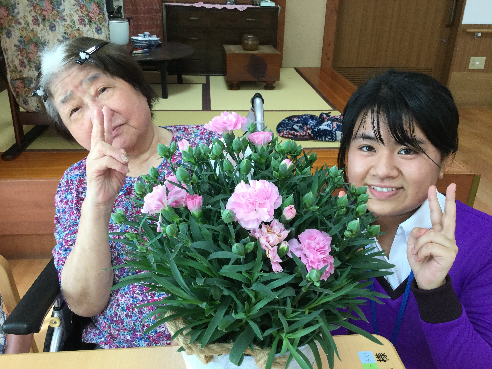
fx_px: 441
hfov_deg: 58.4
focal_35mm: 31
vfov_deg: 45.4
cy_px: 184
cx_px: 246
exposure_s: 1/30
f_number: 2.4
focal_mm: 3.3
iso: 32
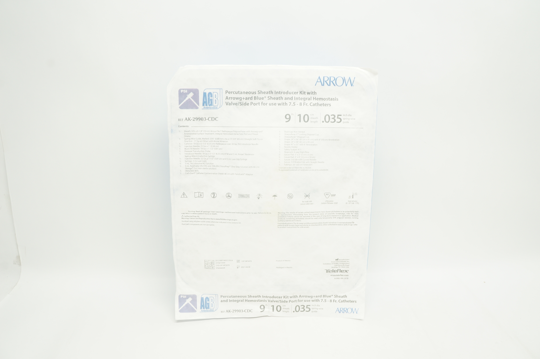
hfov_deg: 67.4
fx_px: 405
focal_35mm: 27
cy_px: 180
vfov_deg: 47.8
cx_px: 270
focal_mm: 18
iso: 400
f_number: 9
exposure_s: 1/20
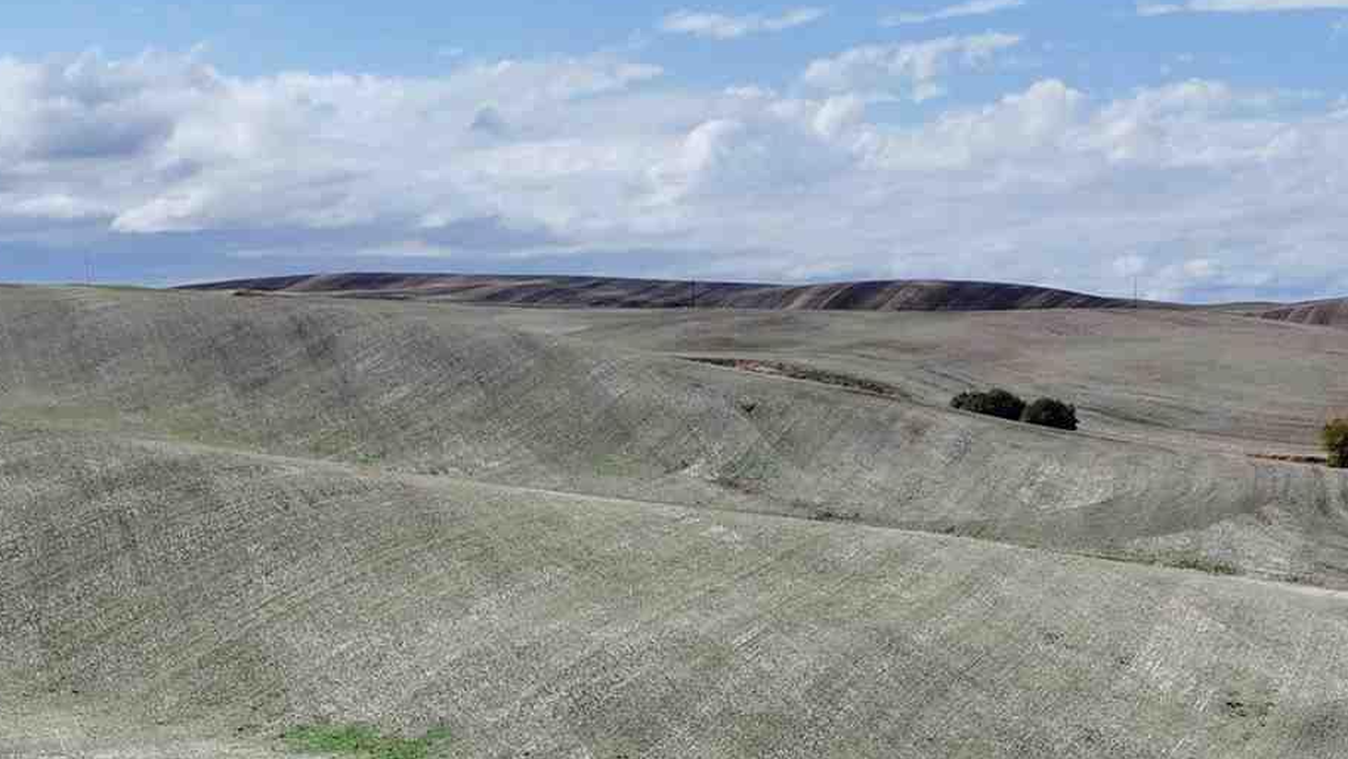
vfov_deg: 13.1
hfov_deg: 24.2
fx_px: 3145
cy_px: 1067
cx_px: 687
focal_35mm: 88
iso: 150
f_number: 2.8
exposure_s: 1/3200
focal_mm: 12.29
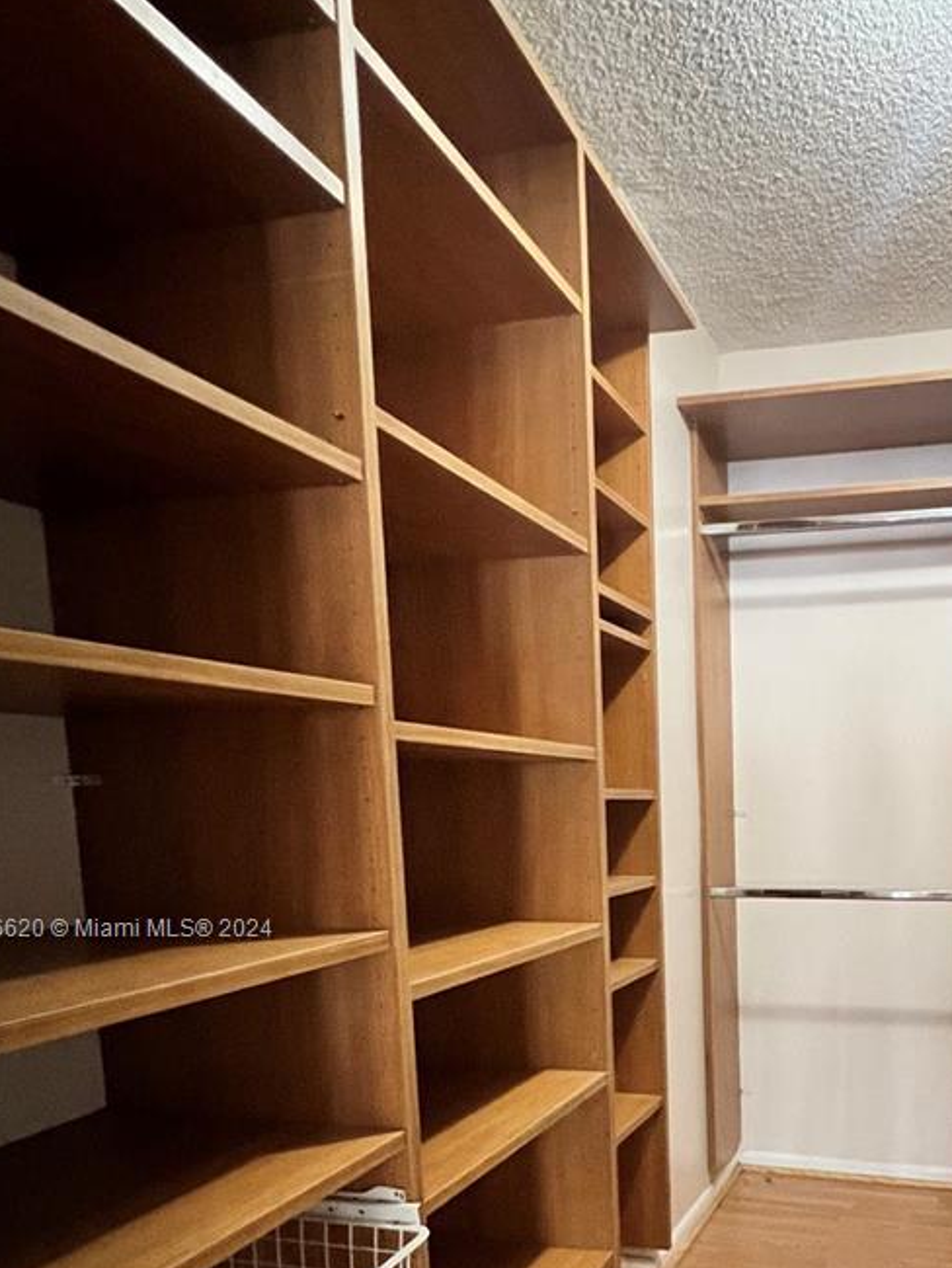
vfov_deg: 67.6
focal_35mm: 24
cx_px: 794
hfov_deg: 52.3
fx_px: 879
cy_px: 931
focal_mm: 1.57
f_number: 1.8
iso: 800
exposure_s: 1/40
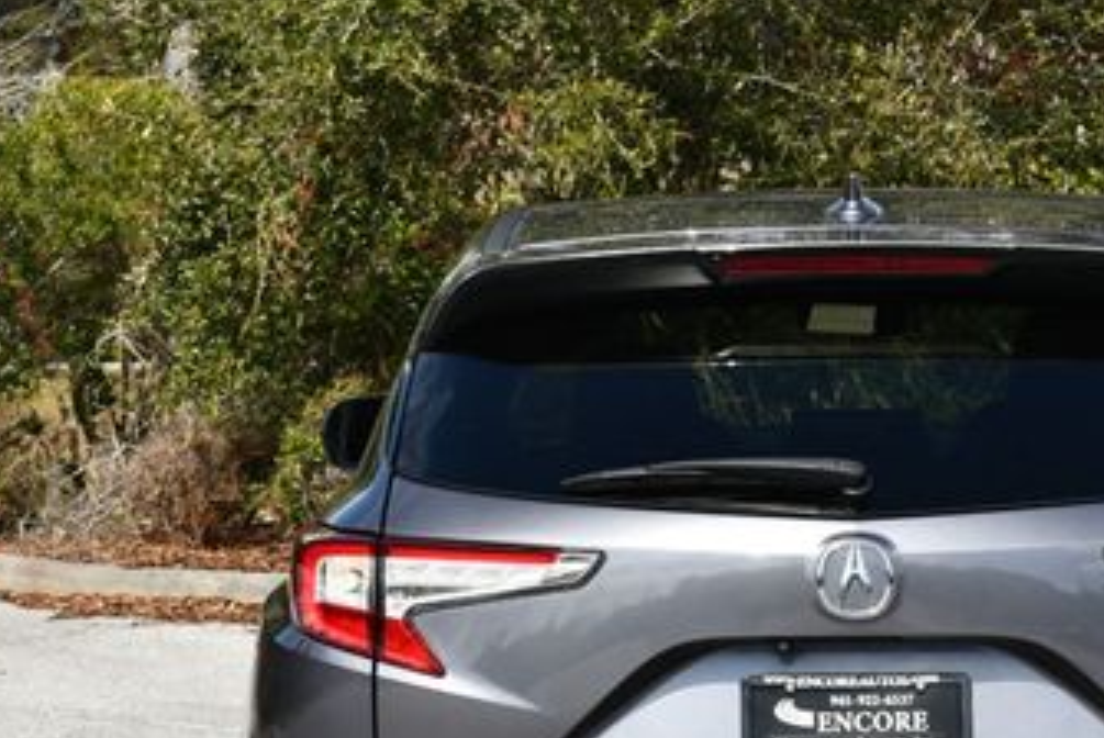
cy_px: 692
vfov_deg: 10.5
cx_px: 850
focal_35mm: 130
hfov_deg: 15.7
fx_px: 3990
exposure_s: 1/250
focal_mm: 34
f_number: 8
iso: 125
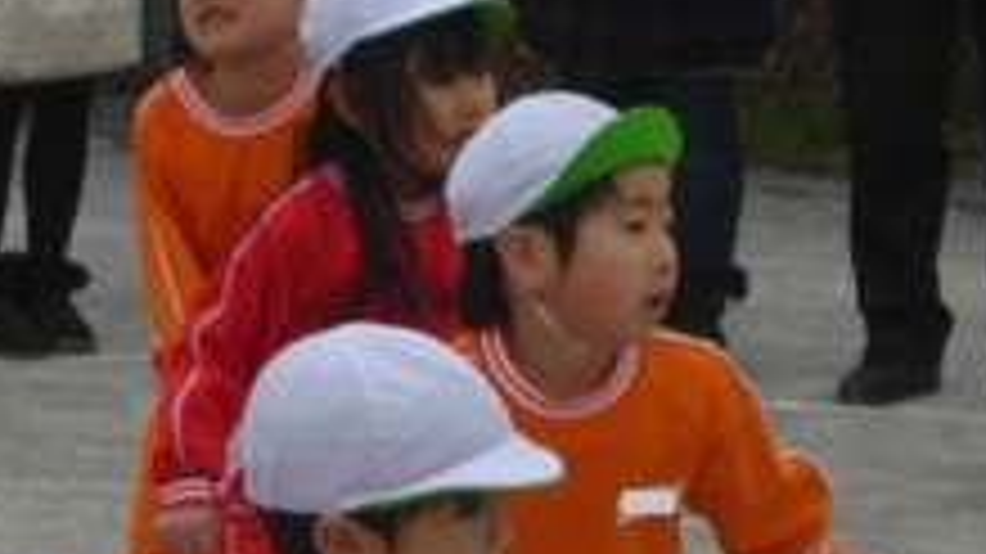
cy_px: 554
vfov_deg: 4.0
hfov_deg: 7.1
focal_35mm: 306
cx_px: 324
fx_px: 7997
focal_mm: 22.8
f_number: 5.9
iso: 160
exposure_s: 1/500
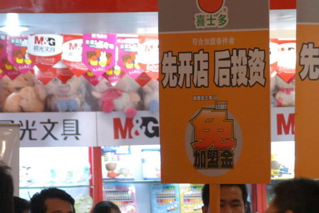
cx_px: 200
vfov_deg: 4.1
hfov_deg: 6.1
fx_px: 2976
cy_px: 193
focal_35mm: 336
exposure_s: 1/40
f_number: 5.6
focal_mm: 120
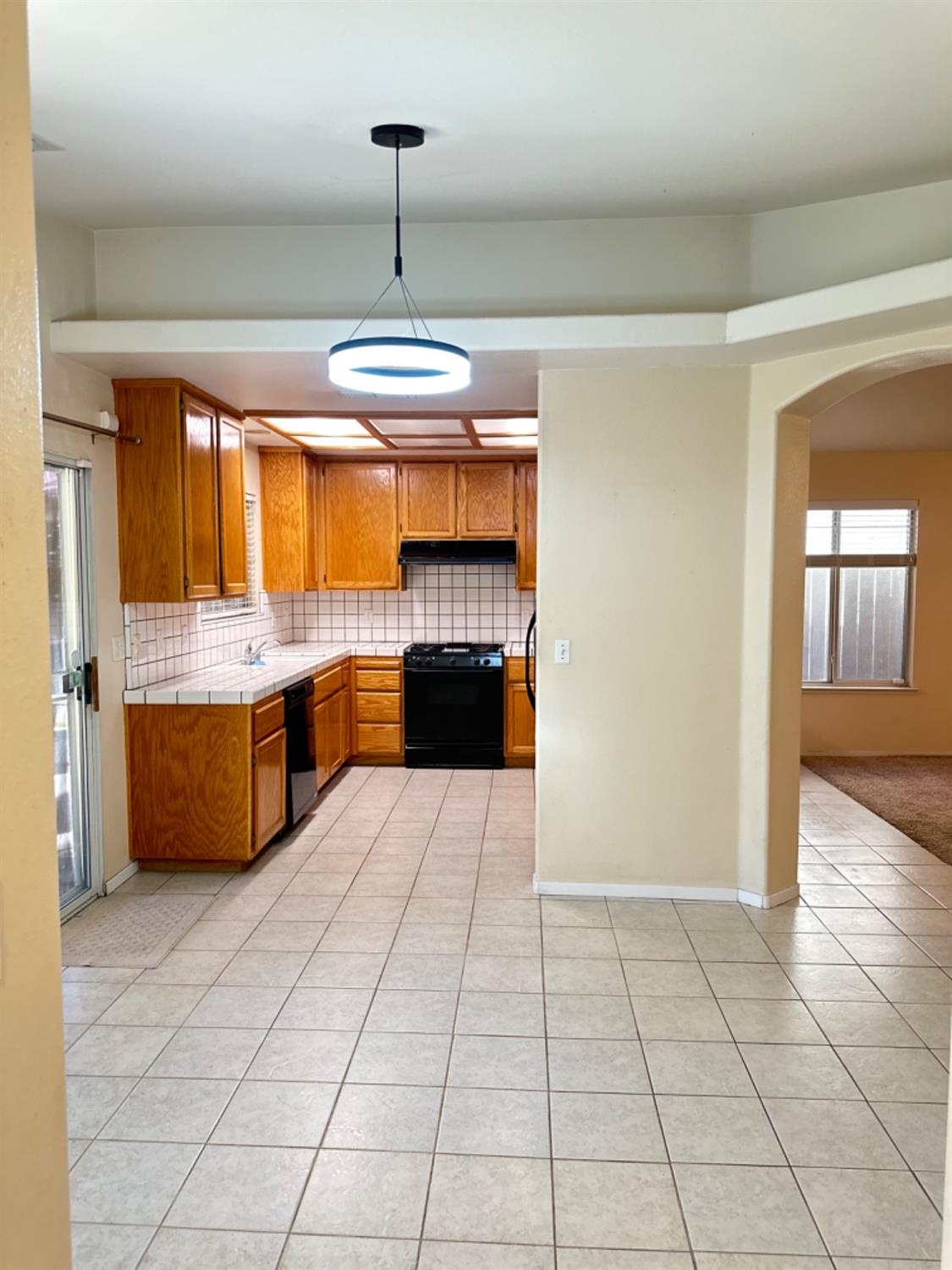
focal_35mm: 24
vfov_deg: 71.6
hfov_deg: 56.8
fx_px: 880
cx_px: 476
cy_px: 635
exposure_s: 1/60
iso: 500
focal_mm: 6.86
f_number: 1.78
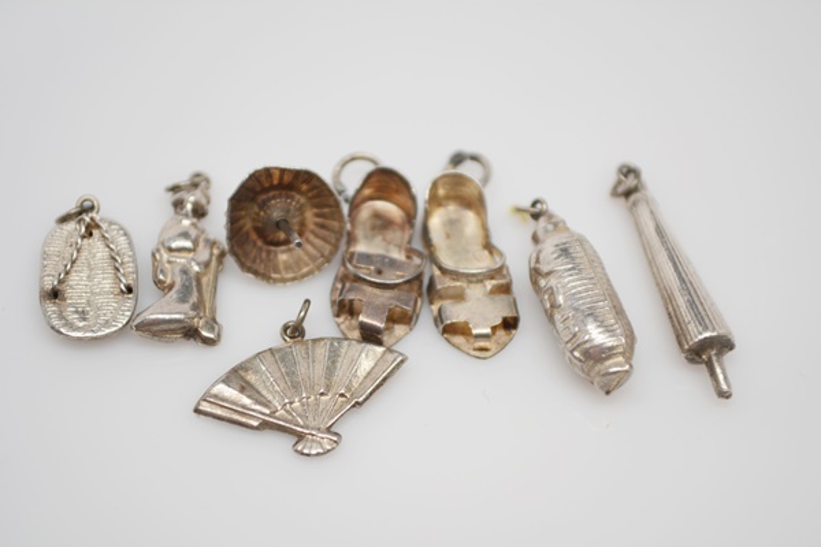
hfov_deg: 24.6
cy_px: 274
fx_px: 1881
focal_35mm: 82
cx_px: 410
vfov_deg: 16.6
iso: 400
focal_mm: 55
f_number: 5.6
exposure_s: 1/60
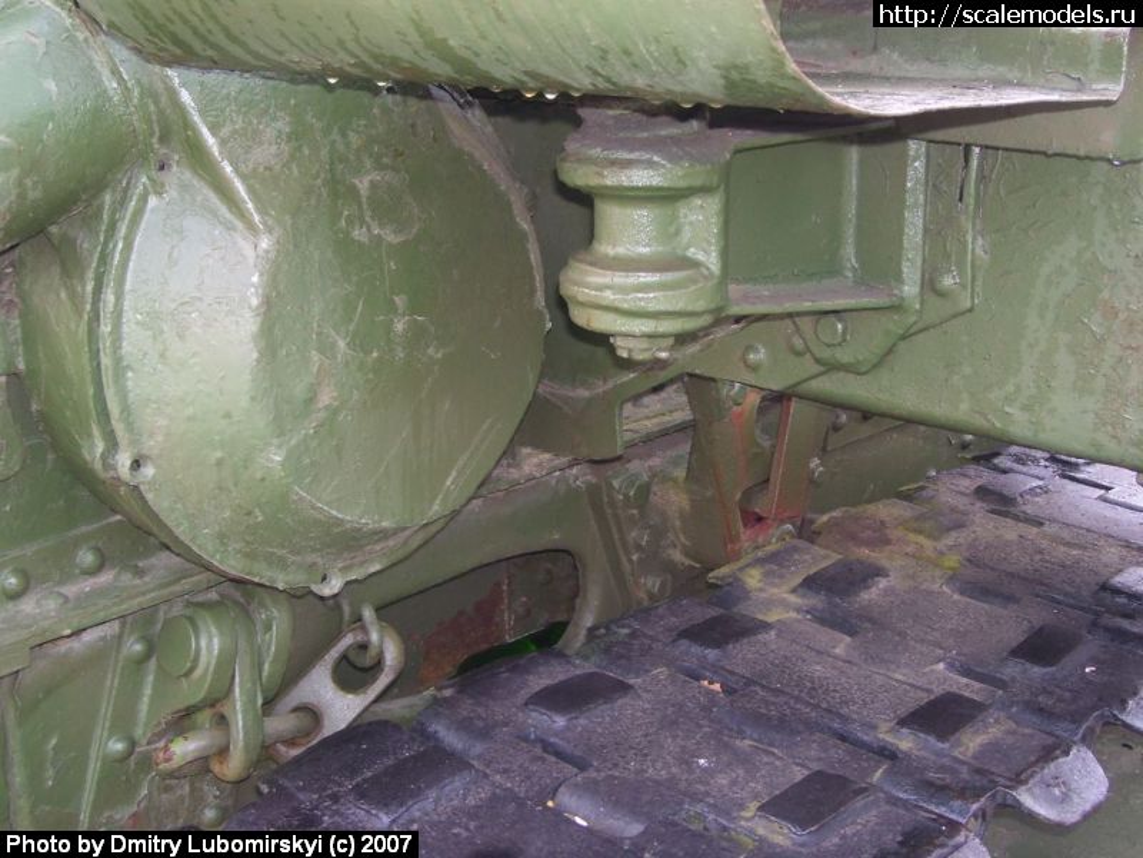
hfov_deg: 41.2
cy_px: 429
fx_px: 1519
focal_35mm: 46
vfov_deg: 31.5
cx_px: 572
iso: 80
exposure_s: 1/60
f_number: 3
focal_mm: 7.6
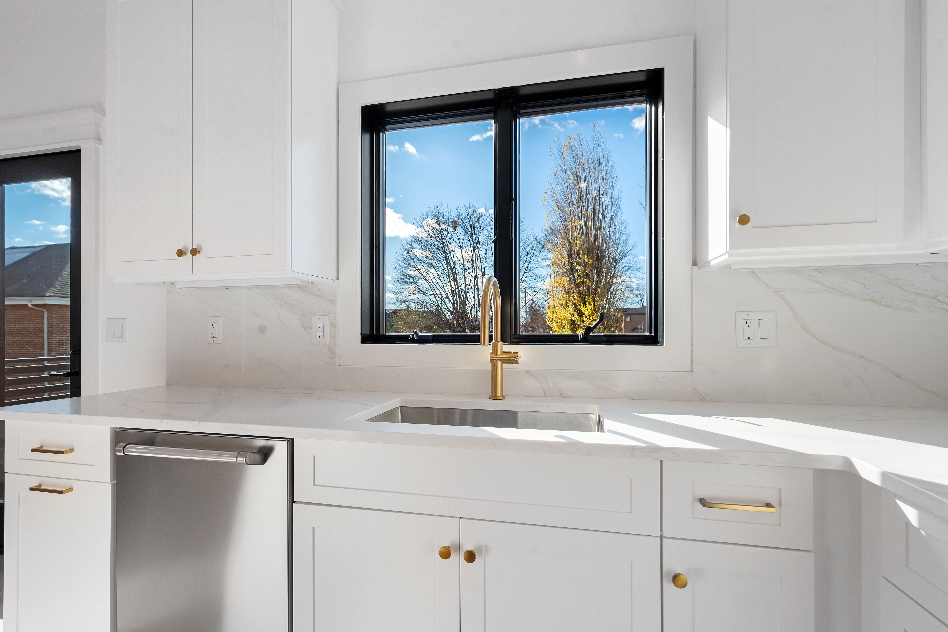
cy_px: 316
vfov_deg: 73.7
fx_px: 421
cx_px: 474
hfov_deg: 96.7
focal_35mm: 16
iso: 100
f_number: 8
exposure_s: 1/50
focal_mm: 16
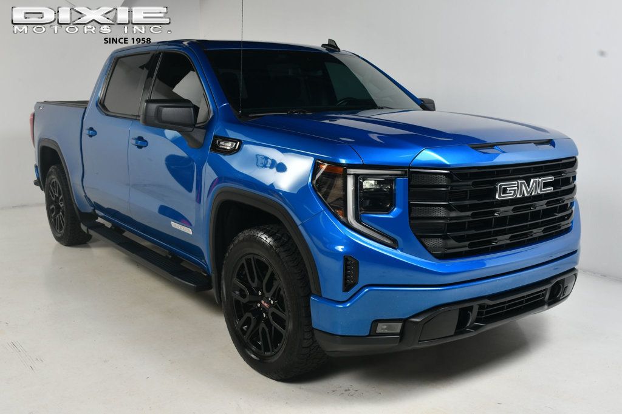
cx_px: 311
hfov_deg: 53.1
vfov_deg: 36.8
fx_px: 622
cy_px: 207
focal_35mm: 36
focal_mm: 24
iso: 100
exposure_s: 1/160
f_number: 11
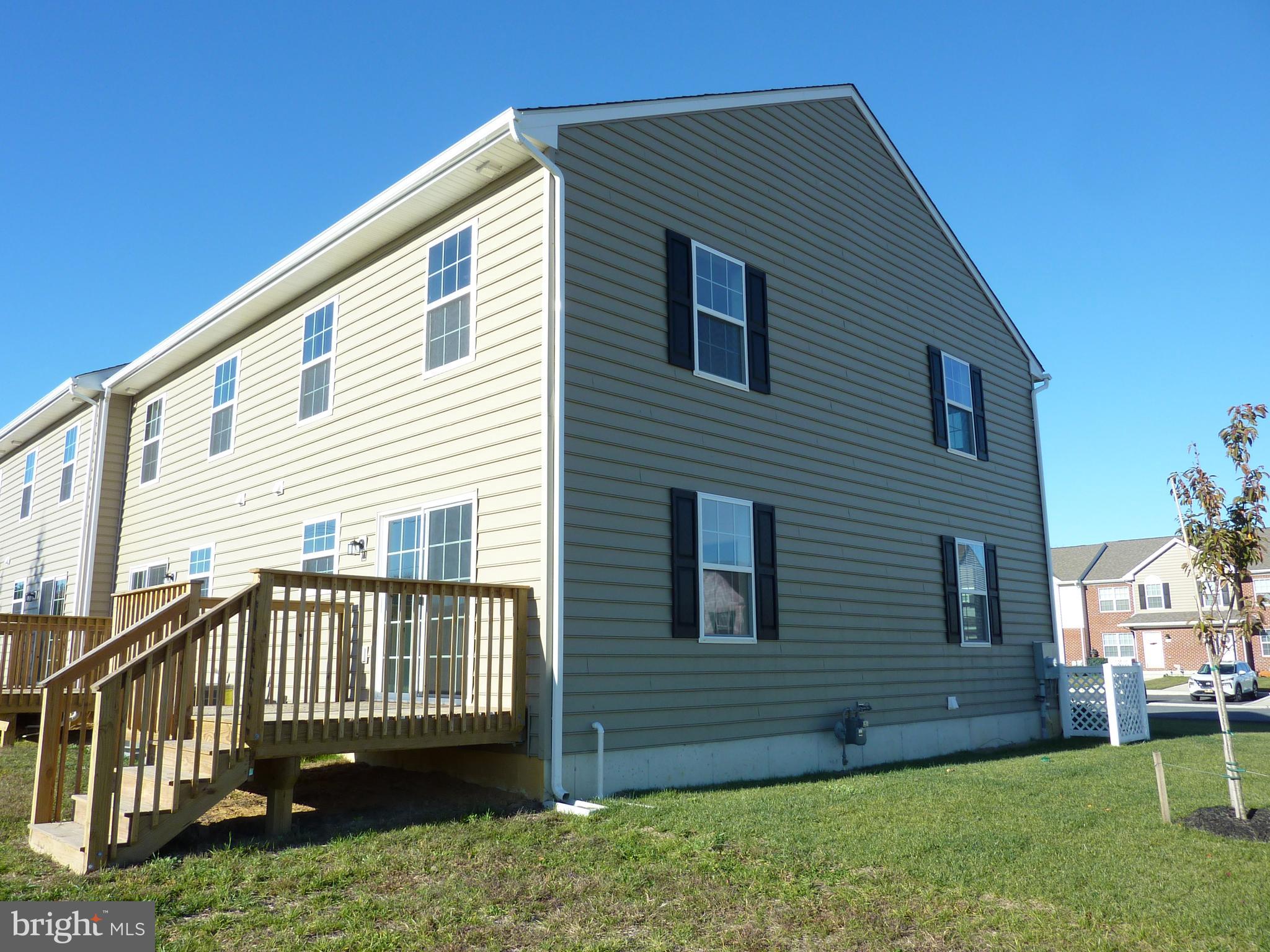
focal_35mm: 25
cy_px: 476
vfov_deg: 54.9
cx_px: 635
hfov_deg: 69.4
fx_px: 917
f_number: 4
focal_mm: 4.1
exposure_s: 1/400
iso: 80
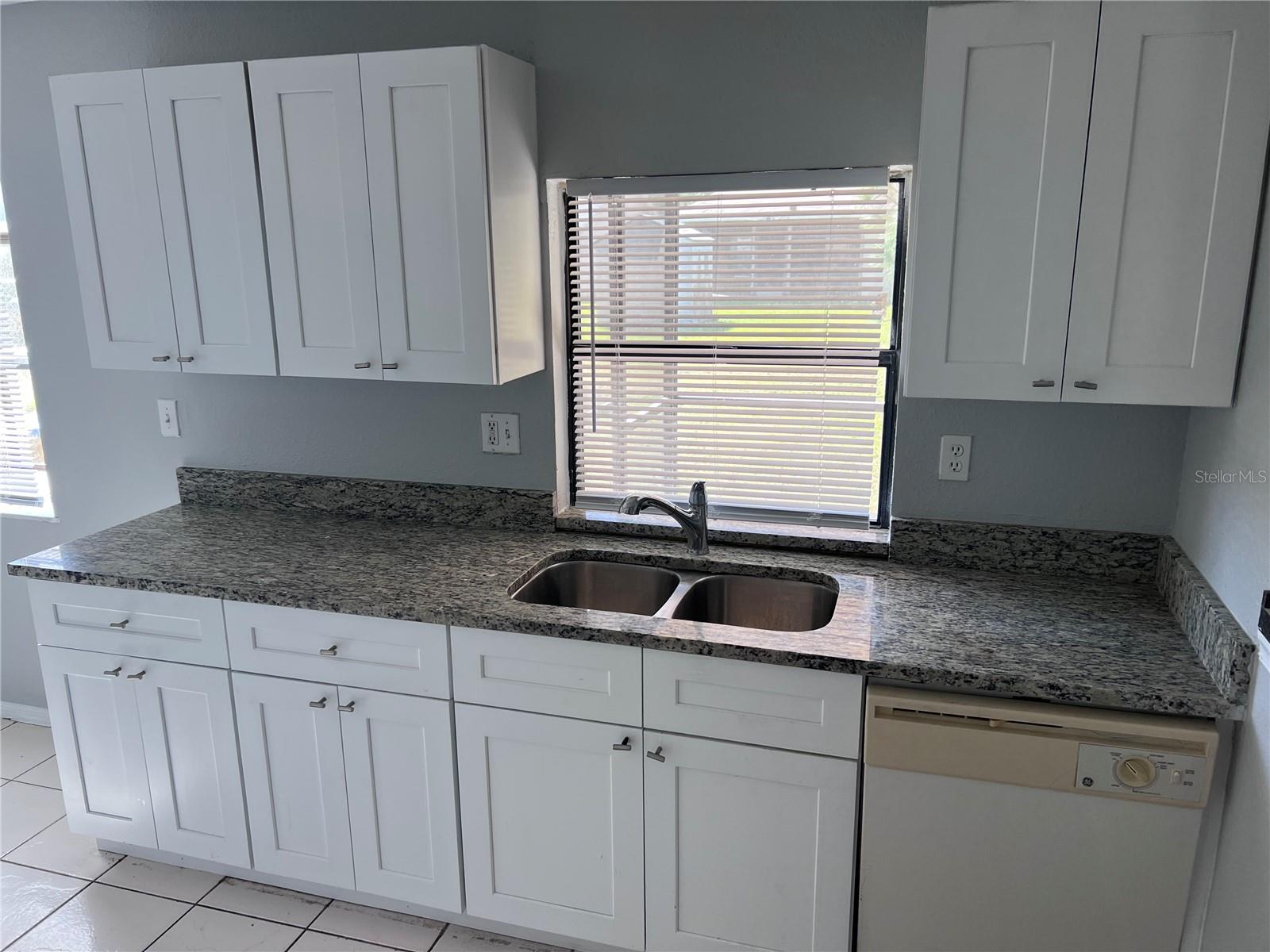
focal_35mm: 26
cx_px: 635
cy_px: 476
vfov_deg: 53.1
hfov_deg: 67.3
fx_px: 954
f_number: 1.5
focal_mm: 5.7
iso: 40
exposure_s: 1/125
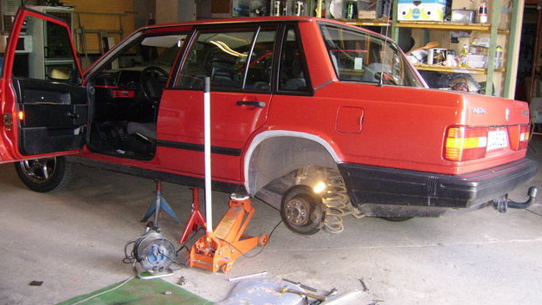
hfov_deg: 51.6
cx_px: 267
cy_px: 149
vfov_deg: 30.4
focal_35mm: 39
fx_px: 560
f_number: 2.8
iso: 282
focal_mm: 5.95
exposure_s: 1/30
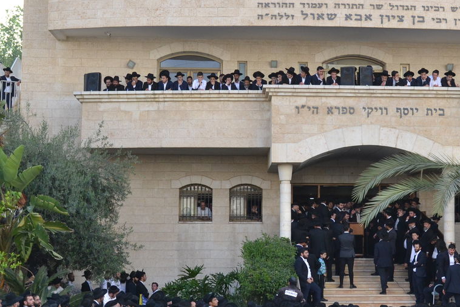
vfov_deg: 18.9
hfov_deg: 27.8
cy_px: 156
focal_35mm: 72
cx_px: 318
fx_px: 920
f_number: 5
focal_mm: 26
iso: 800
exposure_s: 1/1250
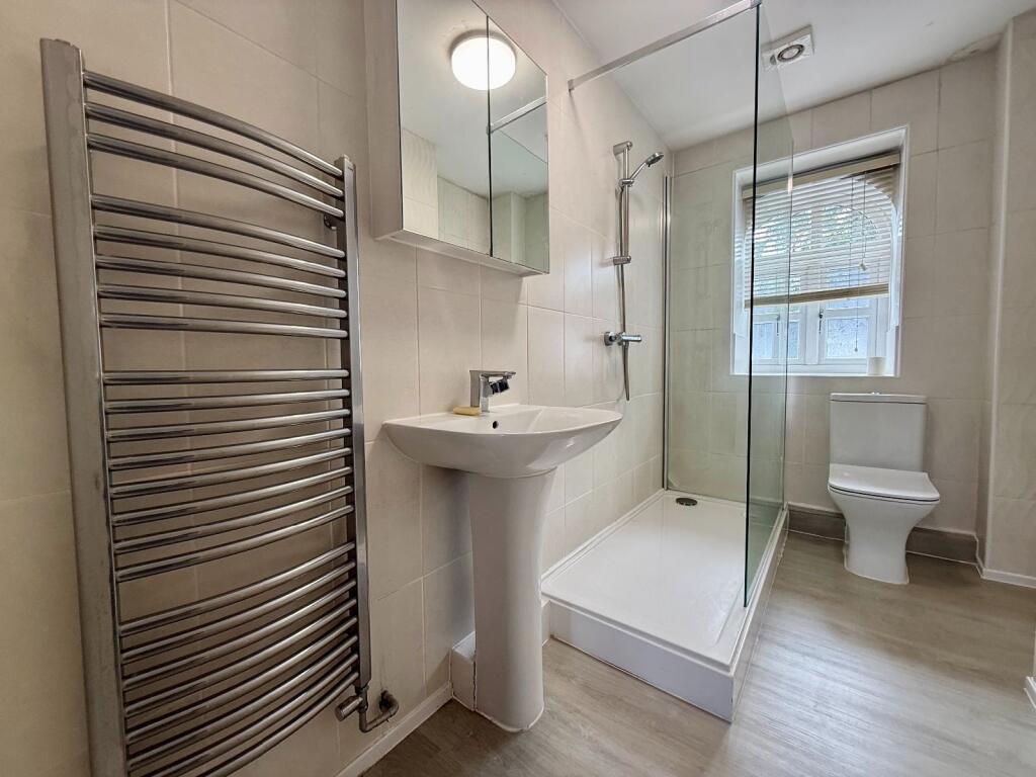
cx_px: 518
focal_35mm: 14
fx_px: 419
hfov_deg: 102.1
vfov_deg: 85.7
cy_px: 388
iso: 80
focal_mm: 2.22
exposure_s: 1/100
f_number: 2.2
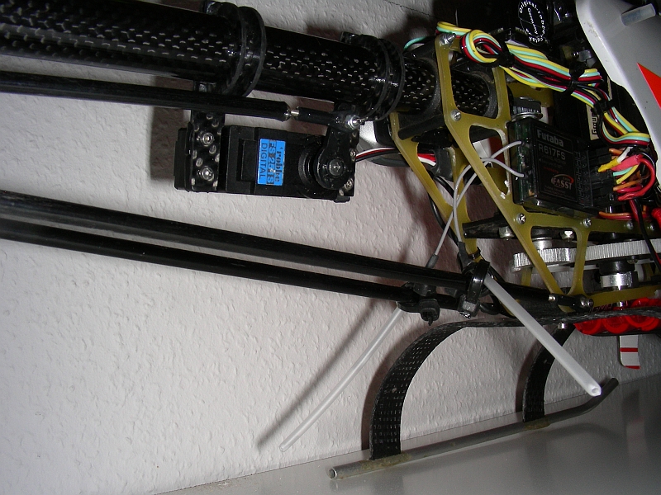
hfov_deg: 49.0
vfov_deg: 37.7
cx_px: 330
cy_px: 248
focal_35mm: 38
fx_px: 726
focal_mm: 6.3
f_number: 6.8
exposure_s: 1/60.1
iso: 50
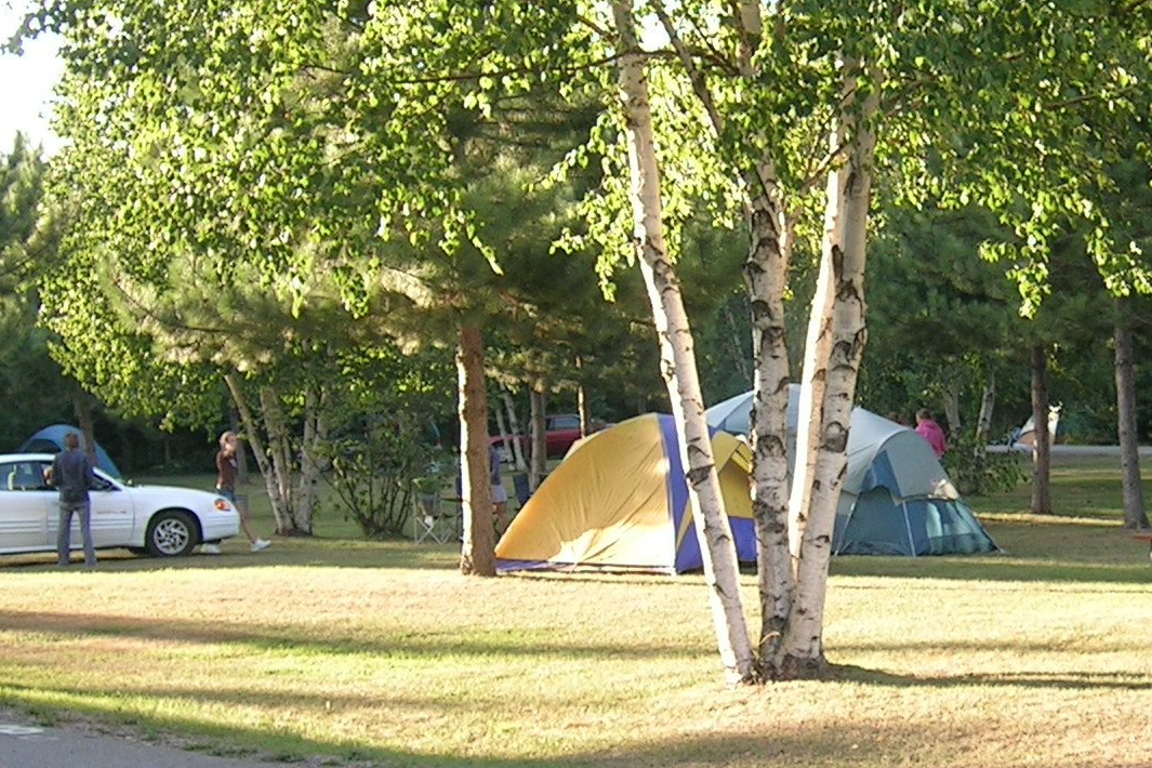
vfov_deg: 17.1
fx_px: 2560
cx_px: 835
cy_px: 423
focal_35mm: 80
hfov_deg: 25.1
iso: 50
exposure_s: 1/91.7
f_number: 2.9
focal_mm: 6.1
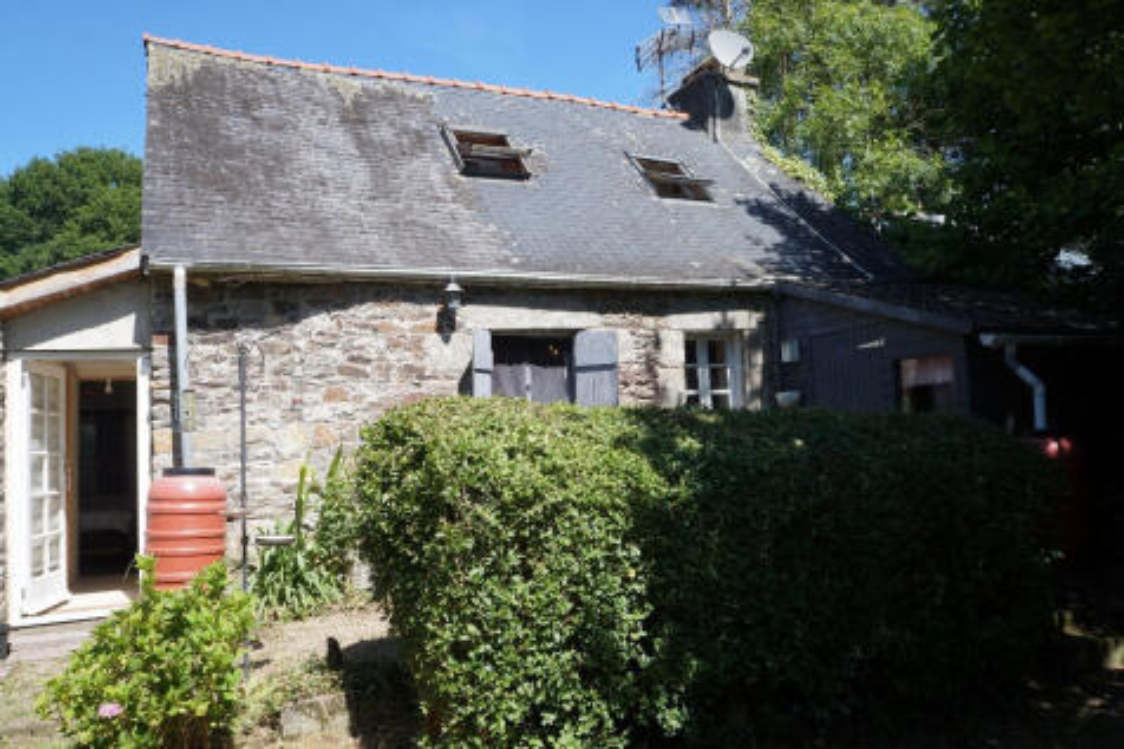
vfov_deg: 47.9
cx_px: 562
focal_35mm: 27
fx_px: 843
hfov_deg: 67.4
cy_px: 374
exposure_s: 1/100
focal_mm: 18
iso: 100
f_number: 9
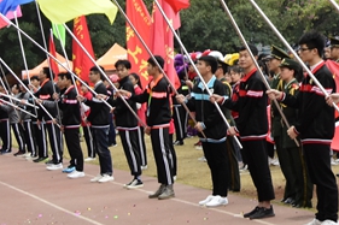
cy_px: -28
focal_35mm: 171
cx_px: 432
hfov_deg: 11.7
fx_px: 1609
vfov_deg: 8.0
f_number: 8
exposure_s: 1/90
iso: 1100
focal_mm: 32
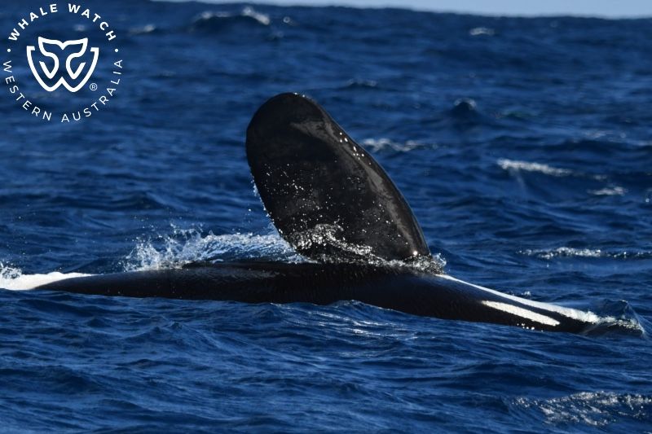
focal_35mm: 340
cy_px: 217
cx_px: 326
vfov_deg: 4.0
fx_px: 6156
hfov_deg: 6.1
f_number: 6
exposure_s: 1/8000
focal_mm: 340
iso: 900
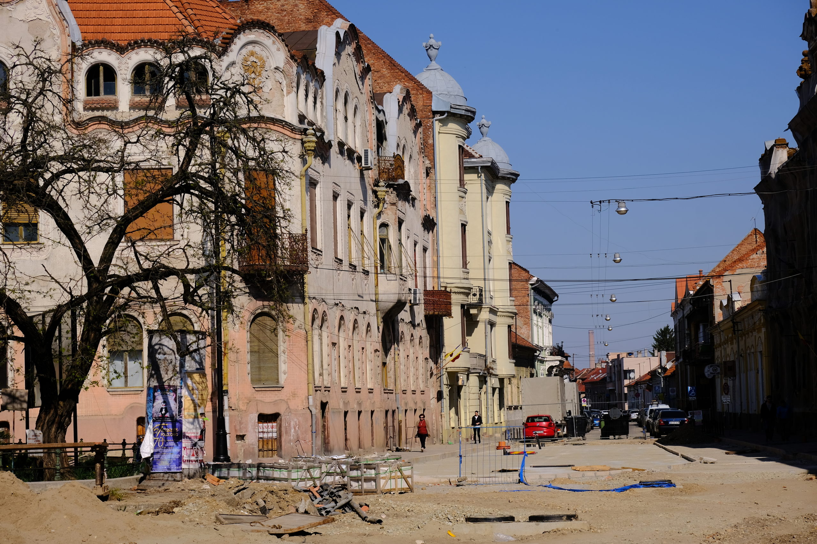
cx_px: 408
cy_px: 272
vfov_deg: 18.2
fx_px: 1702
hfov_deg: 27.0
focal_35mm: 75
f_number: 10
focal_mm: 50
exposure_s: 1/400
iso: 200
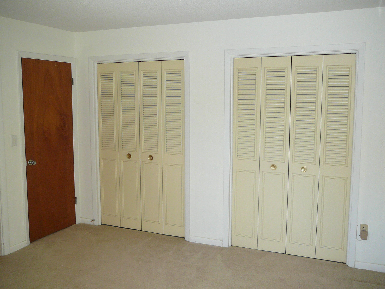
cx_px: 192
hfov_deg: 52.6
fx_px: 389
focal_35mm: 35
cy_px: 144
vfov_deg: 40.7
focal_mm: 5.2
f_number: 2.8
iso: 160
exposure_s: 1/30
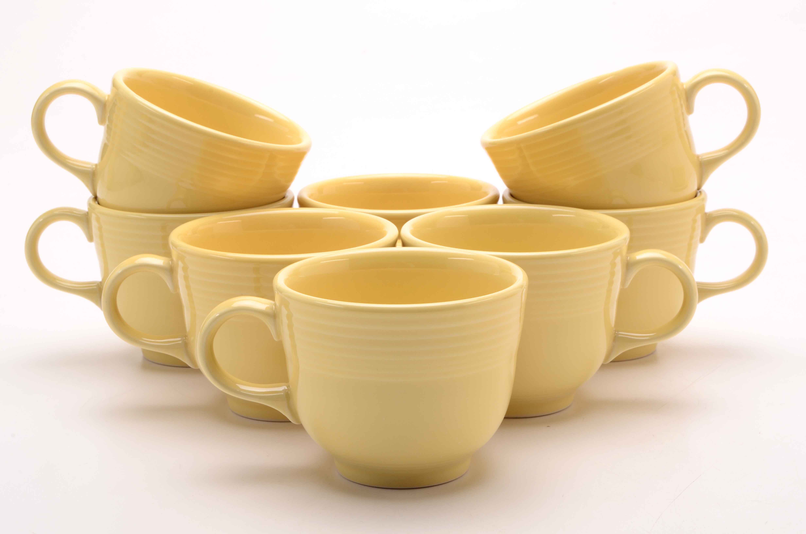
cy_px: 267
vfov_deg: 16.5
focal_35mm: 82
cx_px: 403
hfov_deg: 24.7
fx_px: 1843
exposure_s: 1/160
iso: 100
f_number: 22
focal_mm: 55
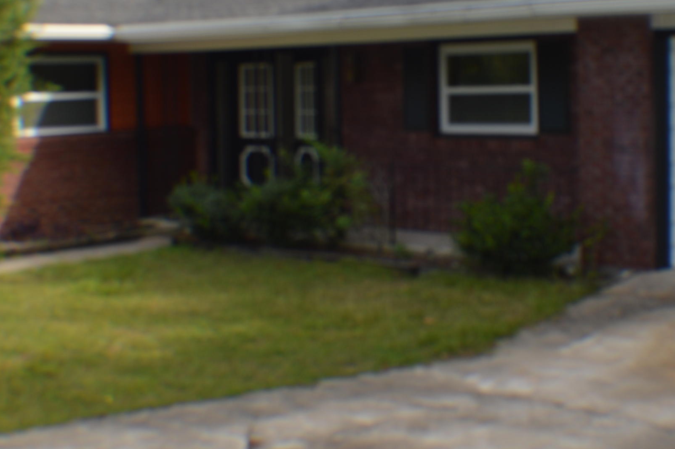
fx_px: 1367
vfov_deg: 18.5
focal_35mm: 73
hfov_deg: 27.6
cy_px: 103
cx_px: 439
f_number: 5
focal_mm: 26
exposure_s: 1/200
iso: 100
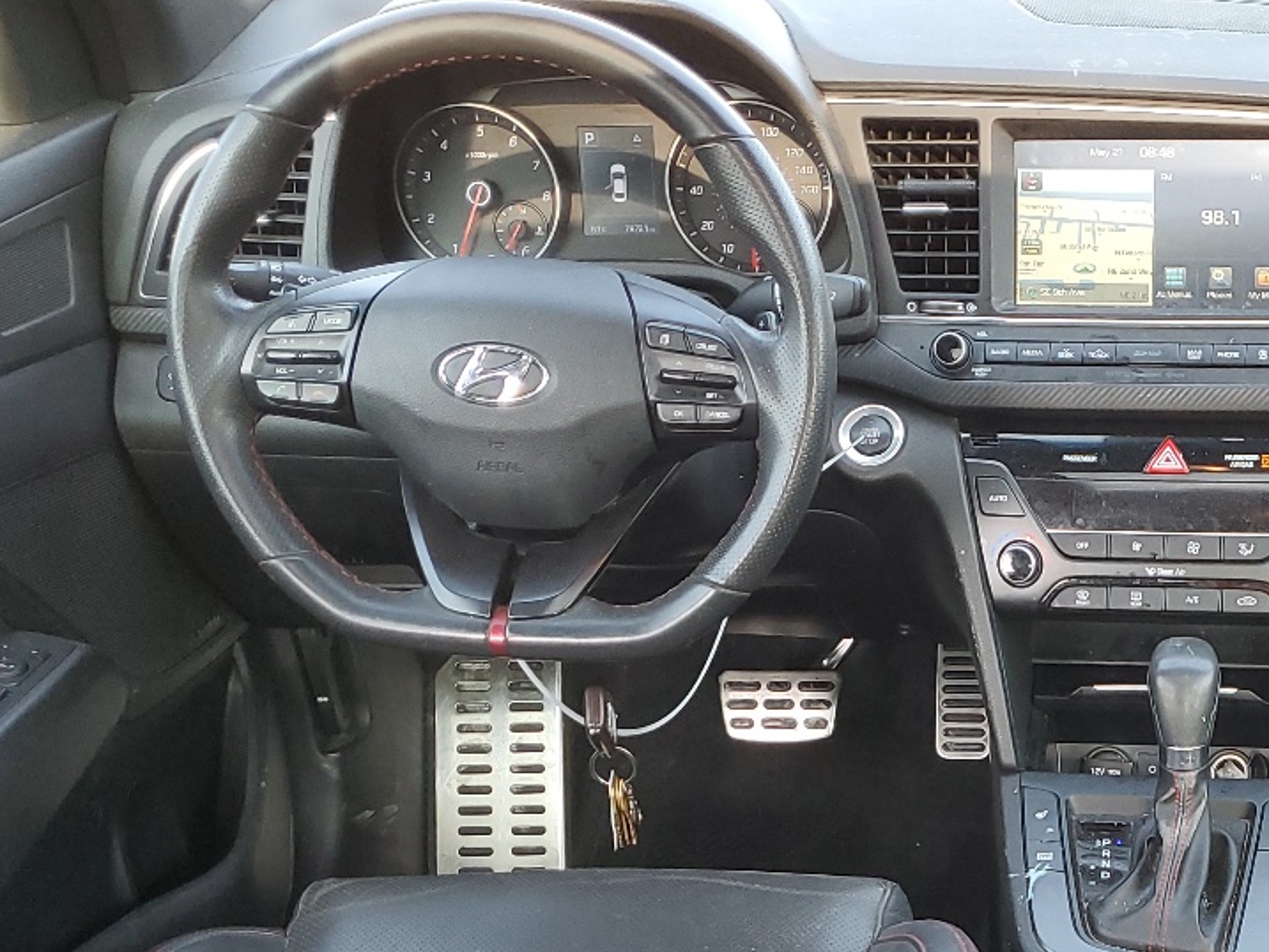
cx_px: 1196
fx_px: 2127
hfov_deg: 31.3
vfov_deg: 23.7
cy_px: 1040
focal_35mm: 58
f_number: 1.5
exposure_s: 1/120
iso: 67
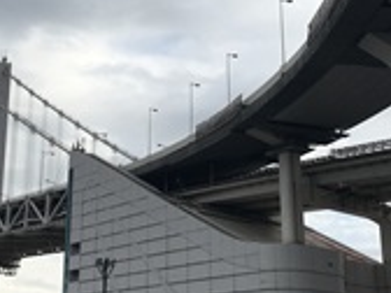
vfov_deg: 21.3
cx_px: 112
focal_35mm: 69
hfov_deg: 27.9
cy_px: 119
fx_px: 779
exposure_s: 1/1183
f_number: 2.2
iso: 25
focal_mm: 4.15
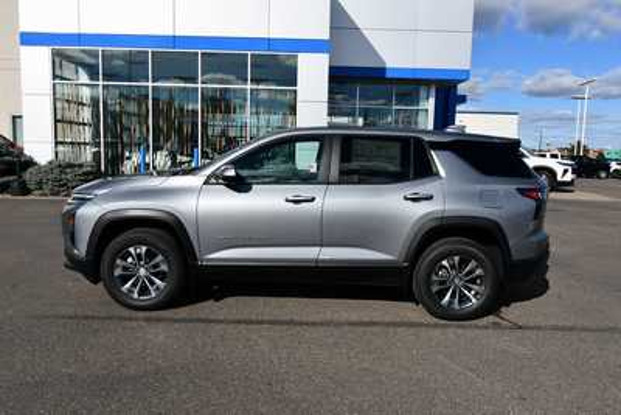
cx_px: 310
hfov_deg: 61.9
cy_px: 208
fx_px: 518
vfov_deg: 43.6
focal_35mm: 30
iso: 100
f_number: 9
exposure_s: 1/320
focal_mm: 20
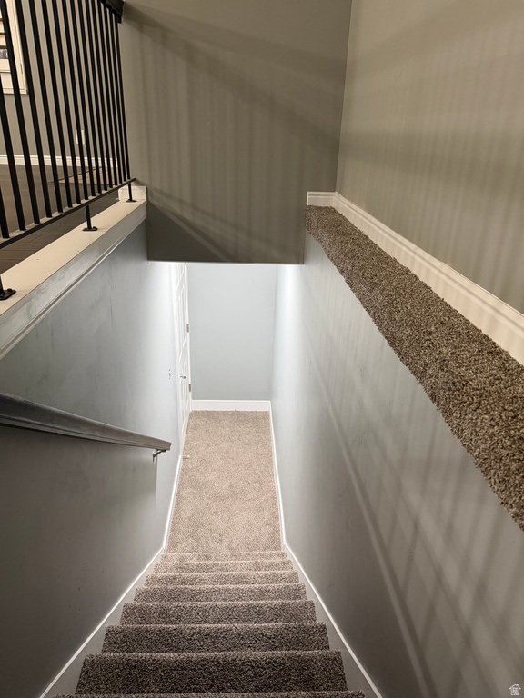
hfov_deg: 56.8
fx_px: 484
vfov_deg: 71.6
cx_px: 262
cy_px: 349
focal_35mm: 24
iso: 500
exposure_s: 1/60
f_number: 1.78
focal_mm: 6.76
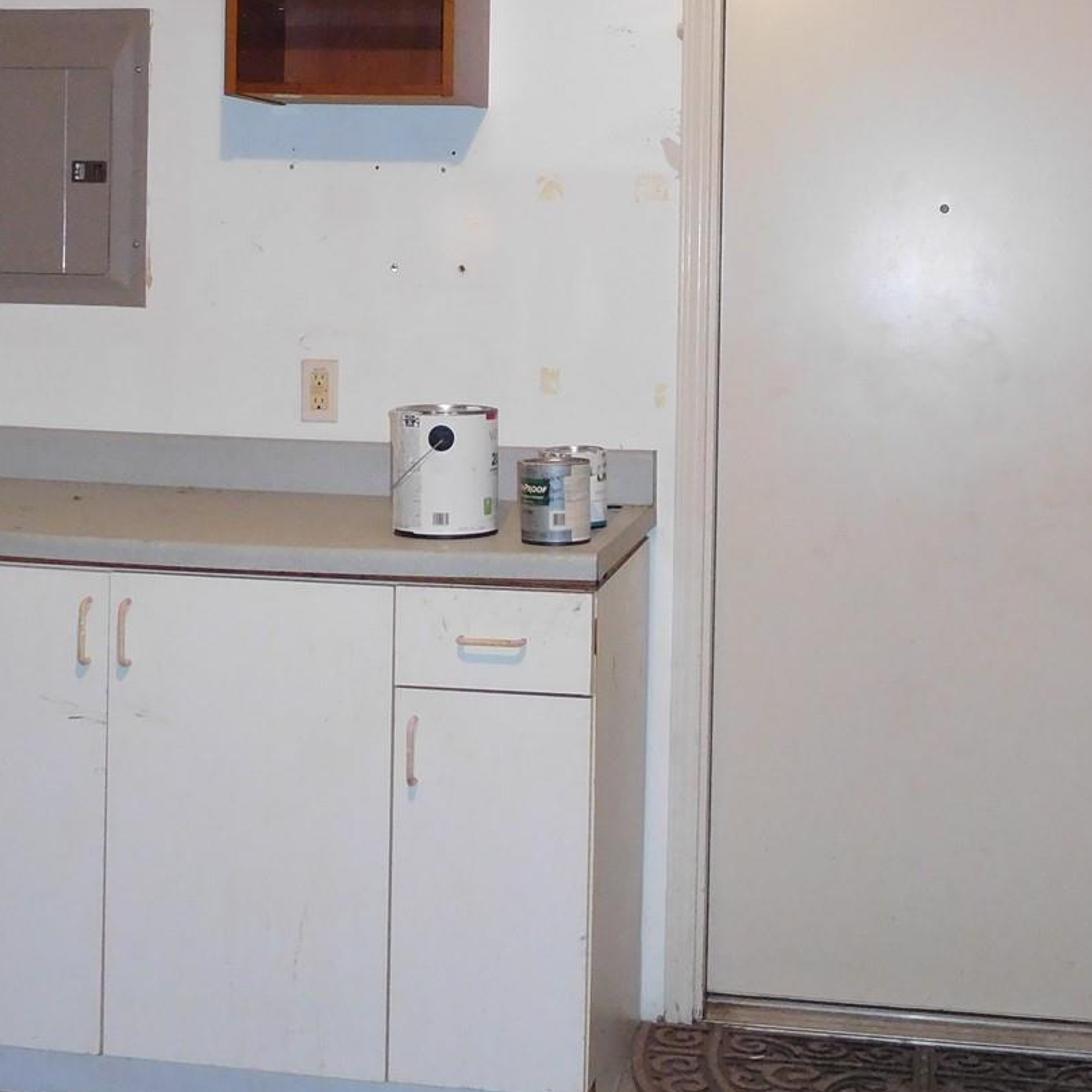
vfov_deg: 30.1
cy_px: 278
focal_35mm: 56
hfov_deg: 30.6
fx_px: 1999
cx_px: 543
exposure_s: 1/30
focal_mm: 4.5
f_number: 3.4
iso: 400
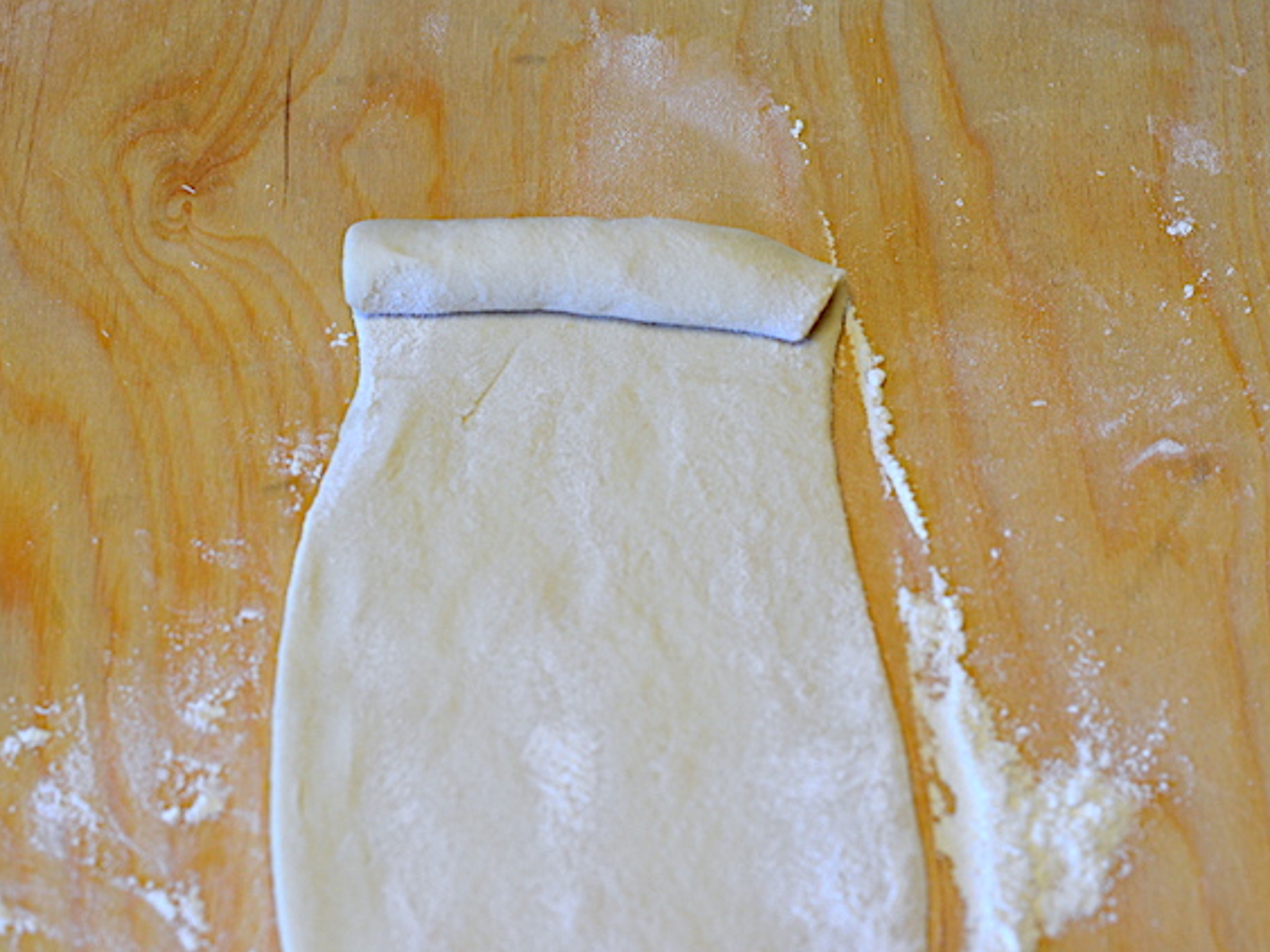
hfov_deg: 23.8
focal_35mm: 82
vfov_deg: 18.0
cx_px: 593
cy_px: 473
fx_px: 3008
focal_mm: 50
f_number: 4
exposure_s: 1/60
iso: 400
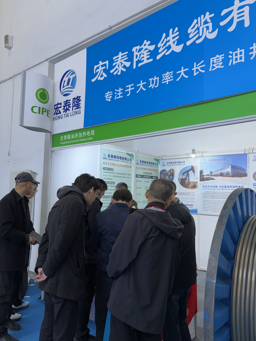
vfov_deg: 67.3
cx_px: 128
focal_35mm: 26
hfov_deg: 53.1
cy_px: 170
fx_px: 256
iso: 64
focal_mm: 5.96
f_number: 1.6
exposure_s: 1/100
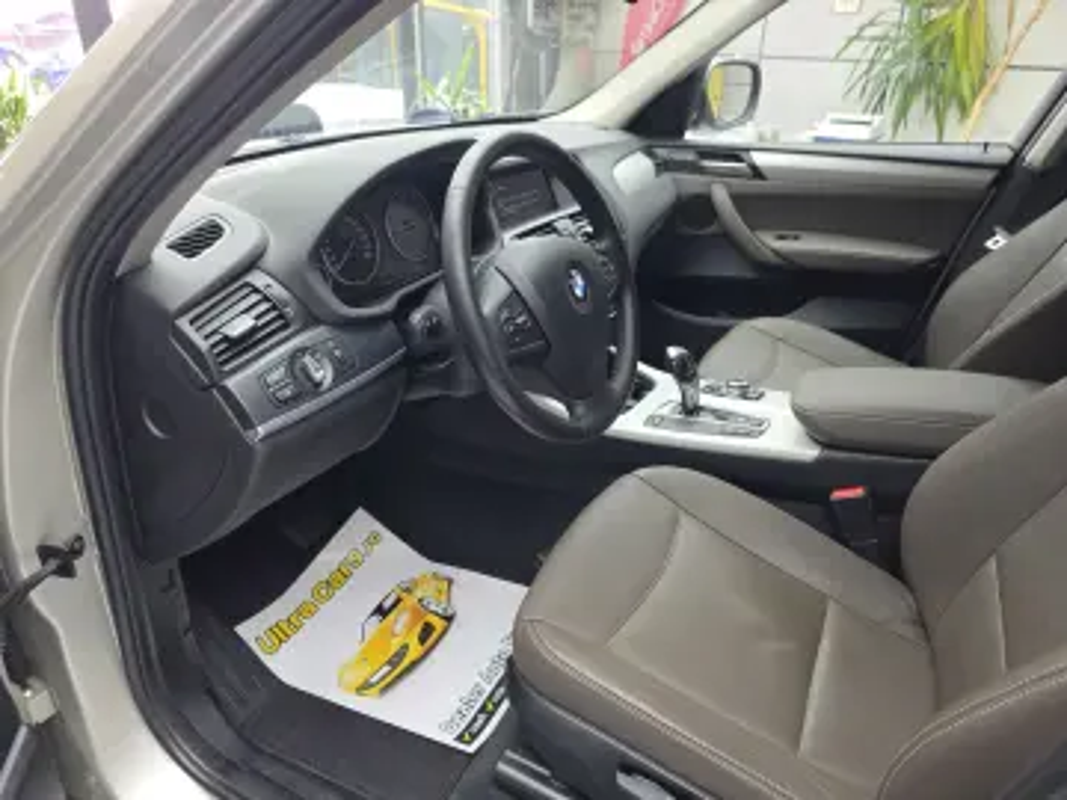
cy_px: 400
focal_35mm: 23
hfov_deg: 73.9
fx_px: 709
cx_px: 534
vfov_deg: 58.9
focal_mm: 6.25
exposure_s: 1/100
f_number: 1.7
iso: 64
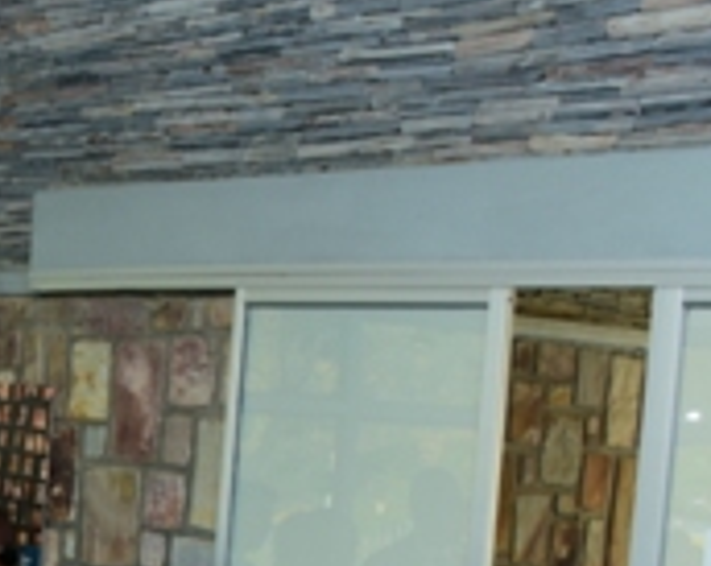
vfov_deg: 15.4
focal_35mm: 98
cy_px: 560
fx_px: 2059
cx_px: -240
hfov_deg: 18.1
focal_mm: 28
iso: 400
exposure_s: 1/125
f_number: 5.6
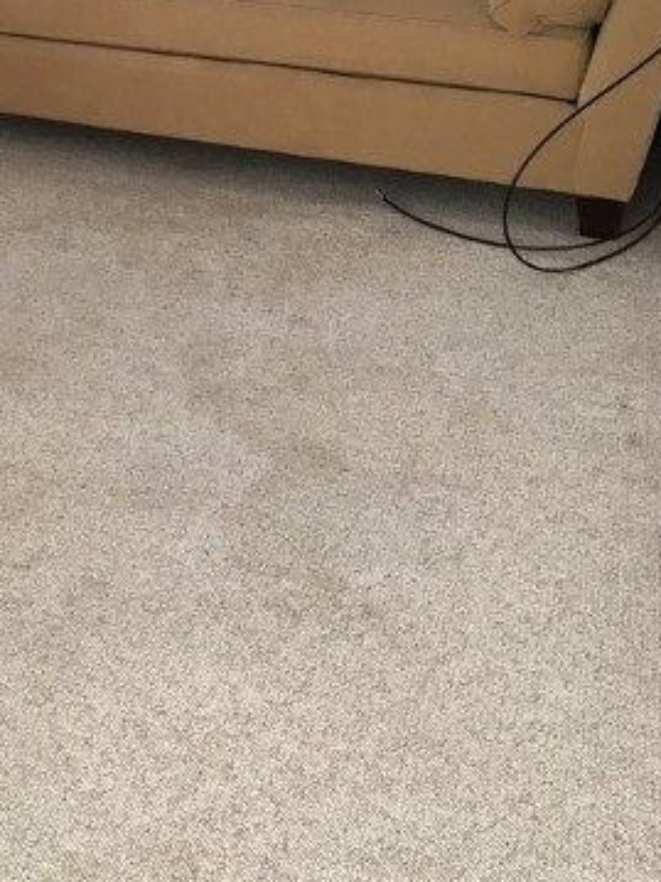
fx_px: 1579
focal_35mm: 62
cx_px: 0
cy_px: 29
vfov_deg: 29.4
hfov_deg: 22.7
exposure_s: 1/30
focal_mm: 4.15
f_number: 2.2
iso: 25
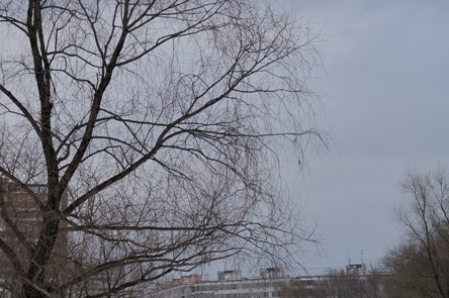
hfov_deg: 13.5
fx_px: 1894
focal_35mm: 152
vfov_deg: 9.0
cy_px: 196
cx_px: 254
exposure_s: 1/640
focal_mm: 50
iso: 200
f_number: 4
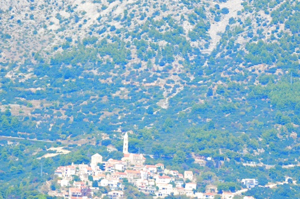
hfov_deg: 4.2
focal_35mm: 496
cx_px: 256
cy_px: 156
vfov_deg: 2.8
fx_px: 4123
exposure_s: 1/8000
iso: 2800
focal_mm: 185
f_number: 5
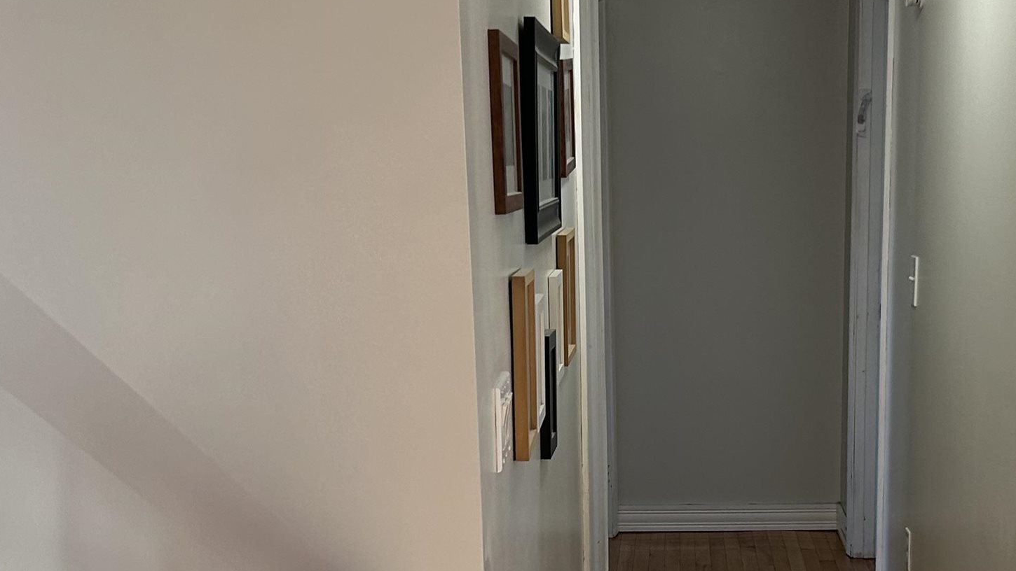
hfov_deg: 34.5
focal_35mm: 60
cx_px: 701
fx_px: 1617
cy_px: 428
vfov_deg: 19.9
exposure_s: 1/120
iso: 80
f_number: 1.5
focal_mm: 5.7
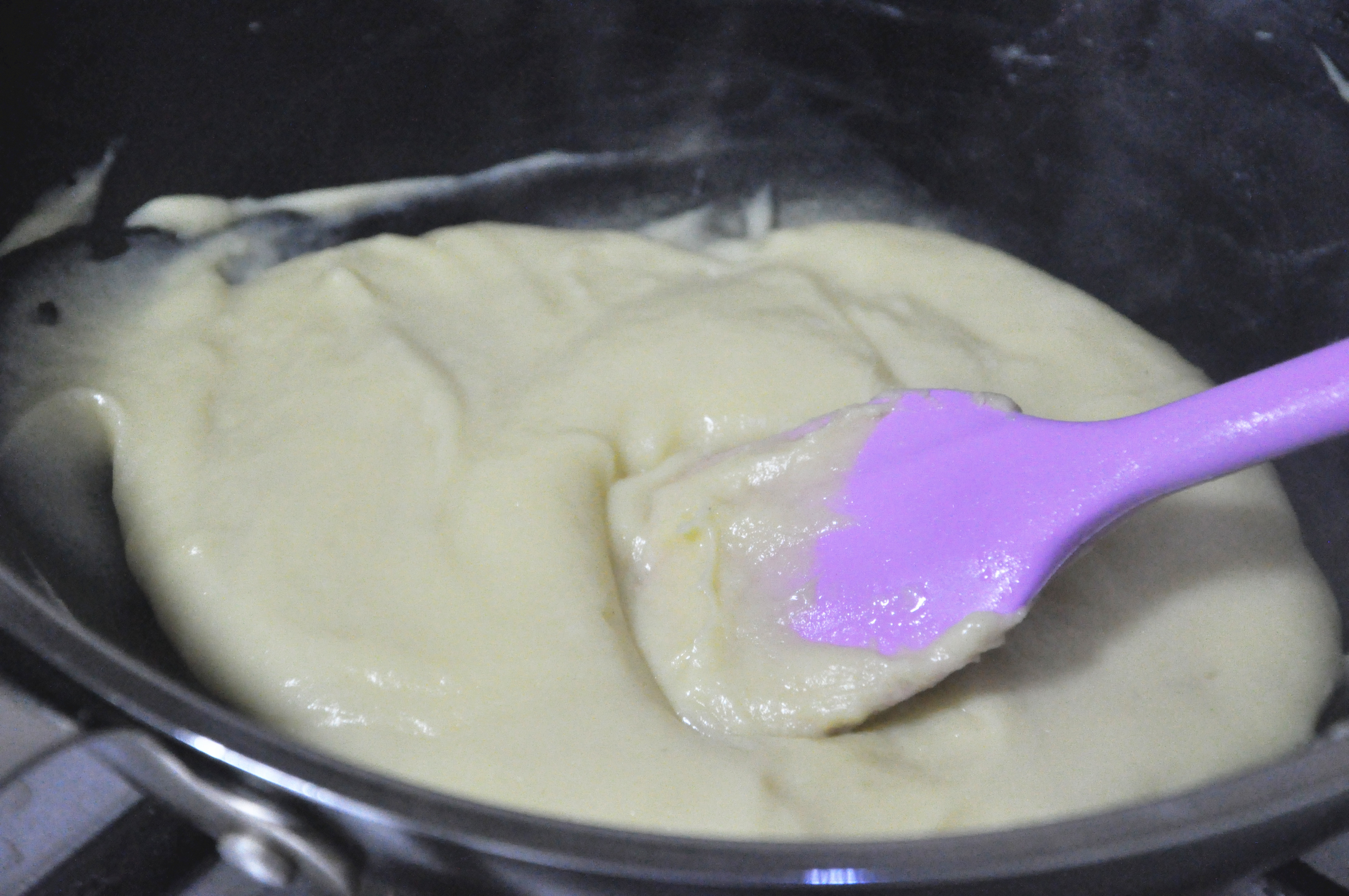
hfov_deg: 18.2
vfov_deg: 12.1
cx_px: 674
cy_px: 448
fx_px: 4210
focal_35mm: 112
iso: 3200
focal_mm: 75
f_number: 5.3
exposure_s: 1/100
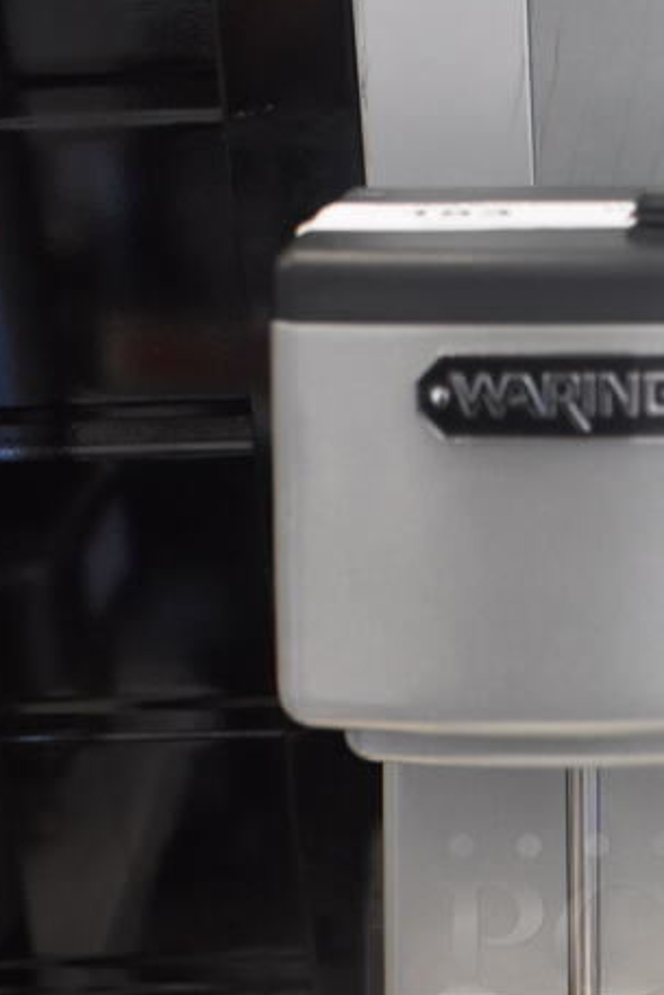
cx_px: 597
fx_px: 1907
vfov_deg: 27.9
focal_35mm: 69
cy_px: 935
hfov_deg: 19.4
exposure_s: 1/125
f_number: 3.8
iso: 1600
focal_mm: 23
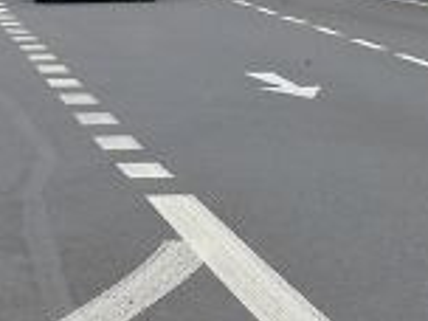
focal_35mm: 347
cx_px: 479
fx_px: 4290
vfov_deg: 4.3
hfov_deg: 5.7
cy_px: -83
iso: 80
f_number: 5.6
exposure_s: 1/200
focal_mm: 20.2
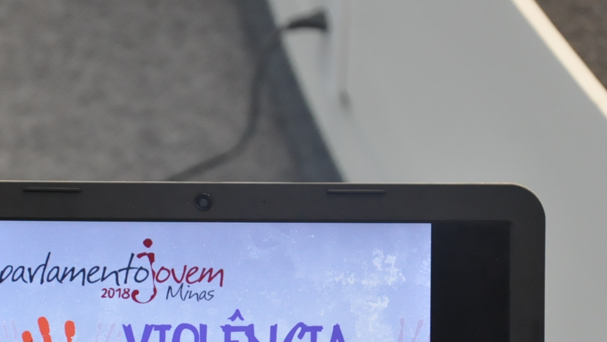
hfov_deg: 7.0
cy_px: 313
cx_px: 123
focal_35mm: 308
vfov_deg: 3.9
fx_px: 4957
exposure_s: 1/100
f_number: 5.6
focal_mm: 105
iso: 2000
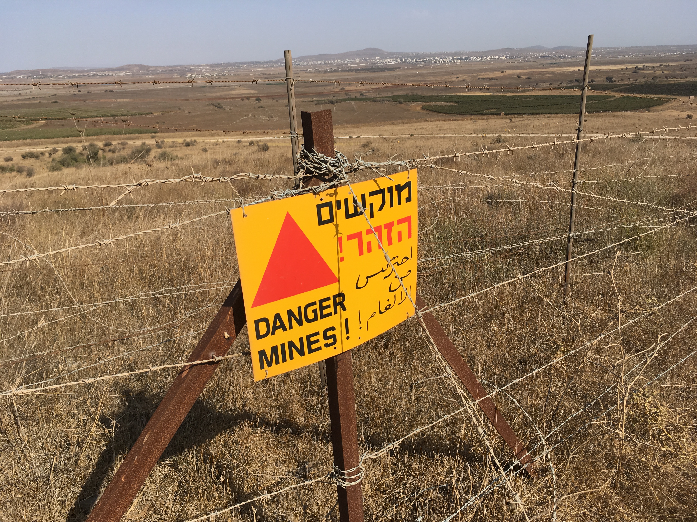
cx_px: 348
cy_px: 261
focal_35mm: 29
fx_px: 584
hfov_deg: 61.7
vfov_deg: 48.2
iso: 25
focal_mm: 4.15
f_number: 2.2
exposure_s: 1/1972
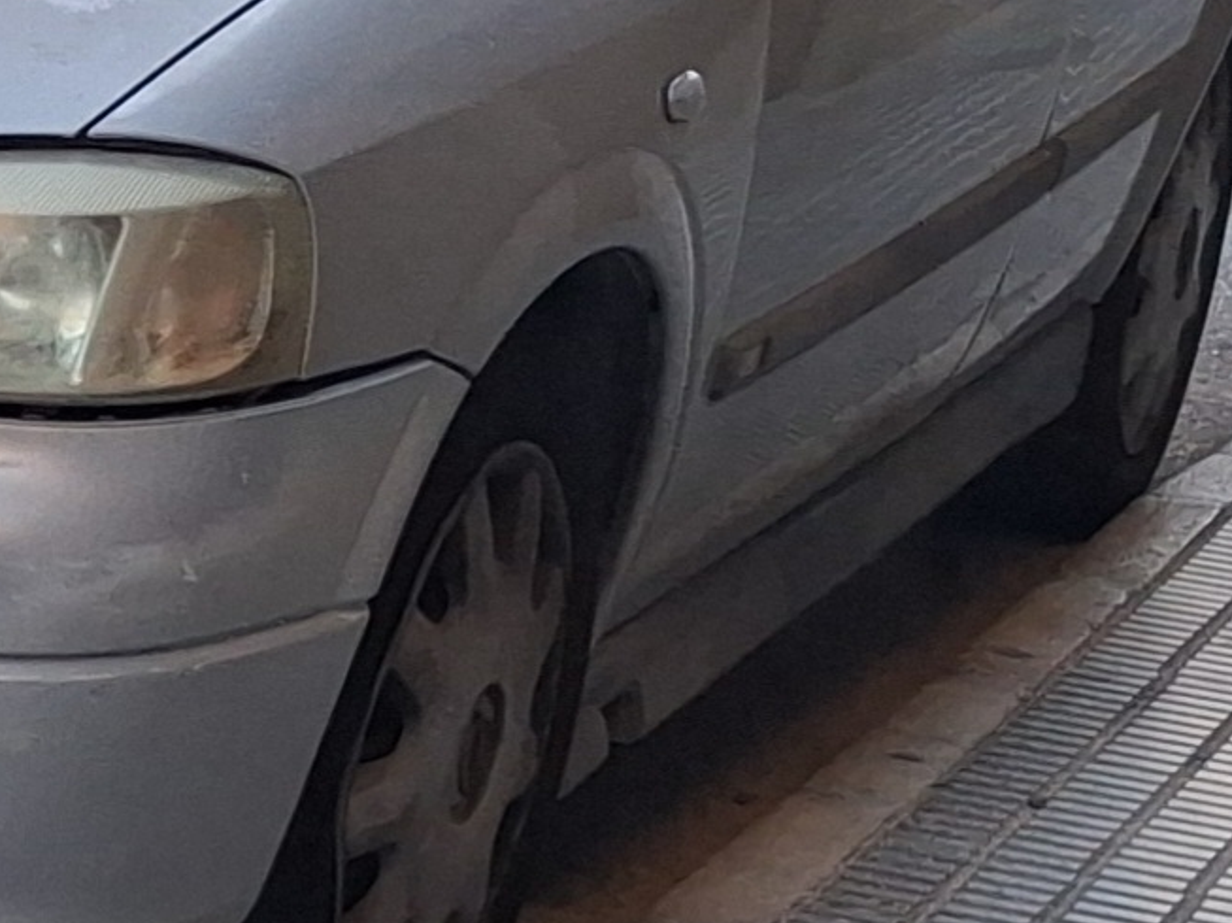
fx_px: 2988
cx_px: -328
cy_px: 77
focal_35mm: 84
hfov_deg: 21.3
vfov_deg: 17.3
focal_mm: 4
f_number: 1.8
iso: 32
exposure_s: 1/100
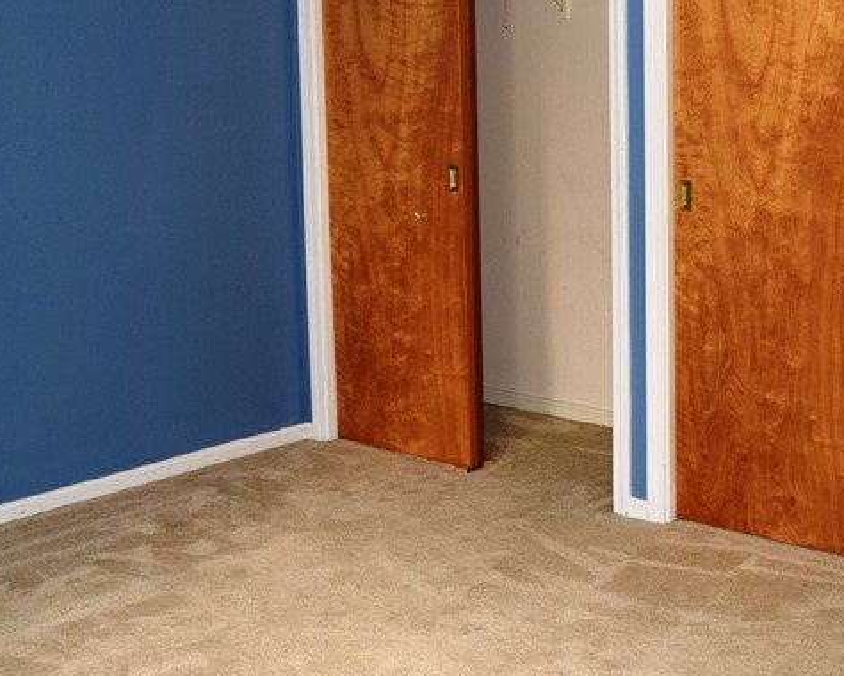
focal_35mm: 58
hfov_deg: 32.2
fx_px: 1450
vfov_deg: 26.1
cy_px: 213
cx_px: 570
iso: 900
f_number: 3.5
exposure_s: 1/30
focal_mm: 18
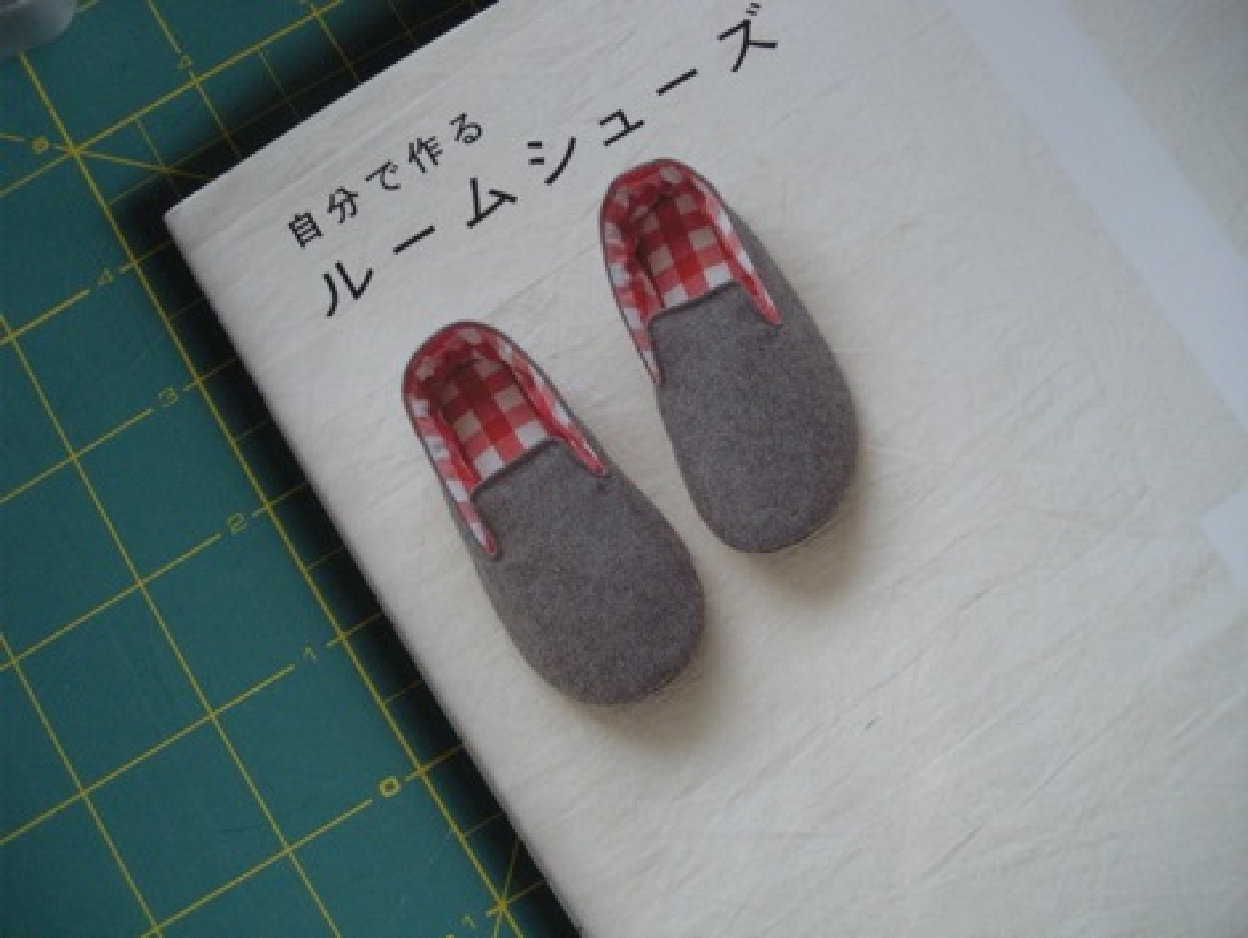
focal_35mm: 36
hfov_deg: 51.3
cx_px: 624
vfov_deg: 39.7
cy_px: 469
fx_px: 1299
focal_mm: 6.3
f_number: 3.5
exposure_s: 1/53.5
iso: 400
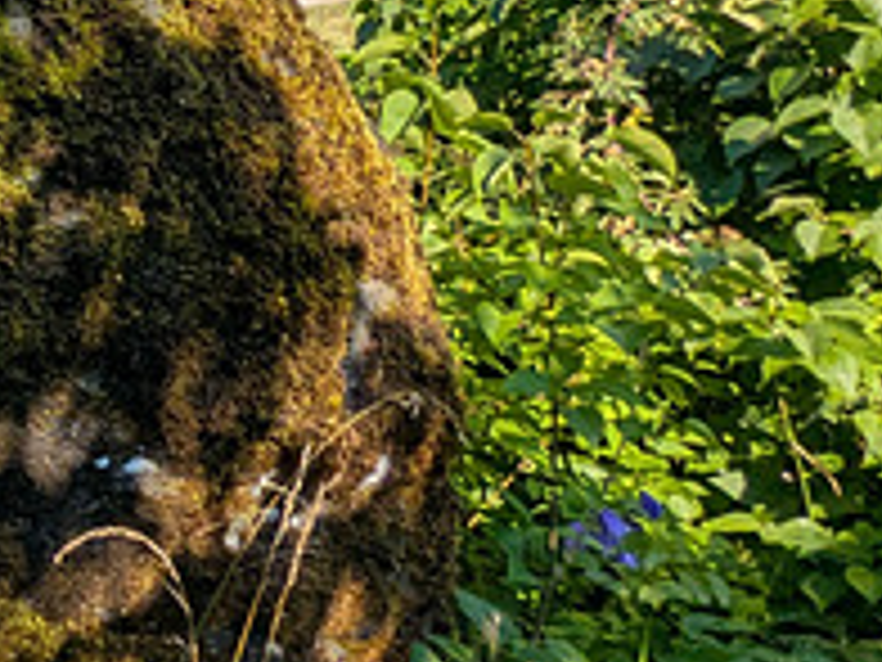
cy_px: 99
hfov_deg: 20.4
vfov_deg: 23.2
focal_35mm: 62
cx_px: -765
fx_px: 1580
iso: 49
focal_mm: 2.35
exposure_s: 1/1021
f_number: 2.2
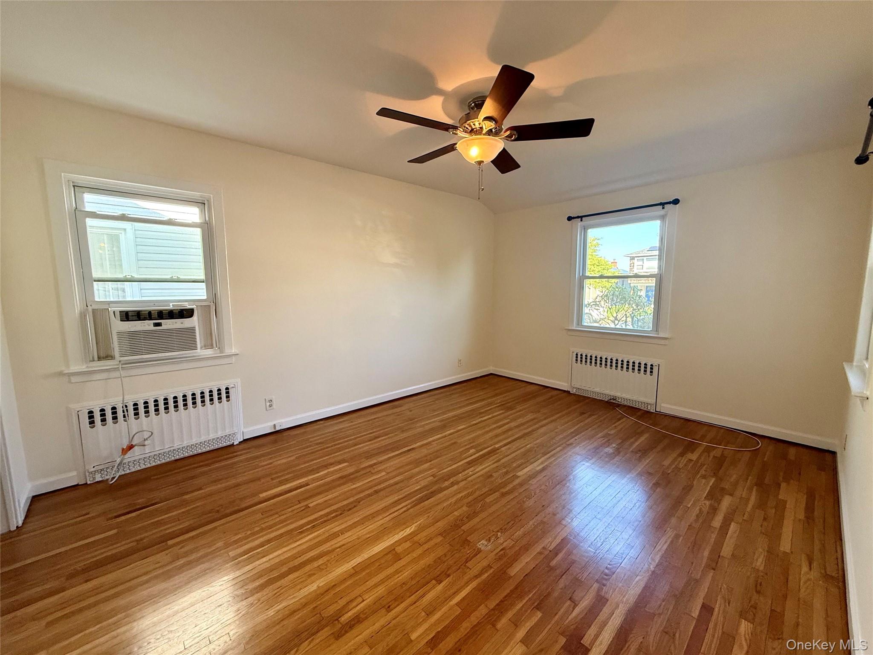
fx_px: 353
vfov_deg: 85.7
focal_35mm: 14
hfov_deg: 102.1
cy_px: 328
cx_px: 436
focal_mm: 2.22
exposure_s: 1/120
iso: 250
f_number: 2.2
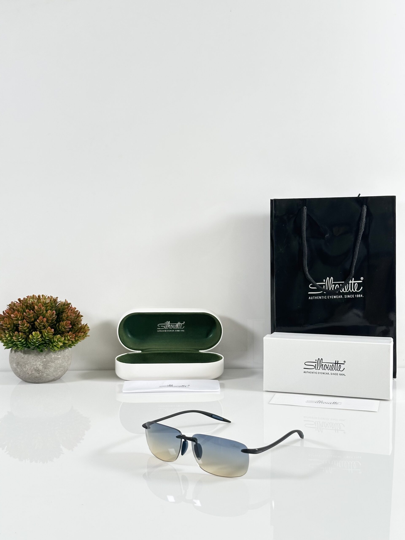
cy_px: 270
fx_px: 749
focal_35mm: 48
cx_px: 202
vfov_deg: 39.7
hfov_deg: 30.3
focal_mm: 6.86
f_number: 1.78
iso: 80
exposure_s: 1/113
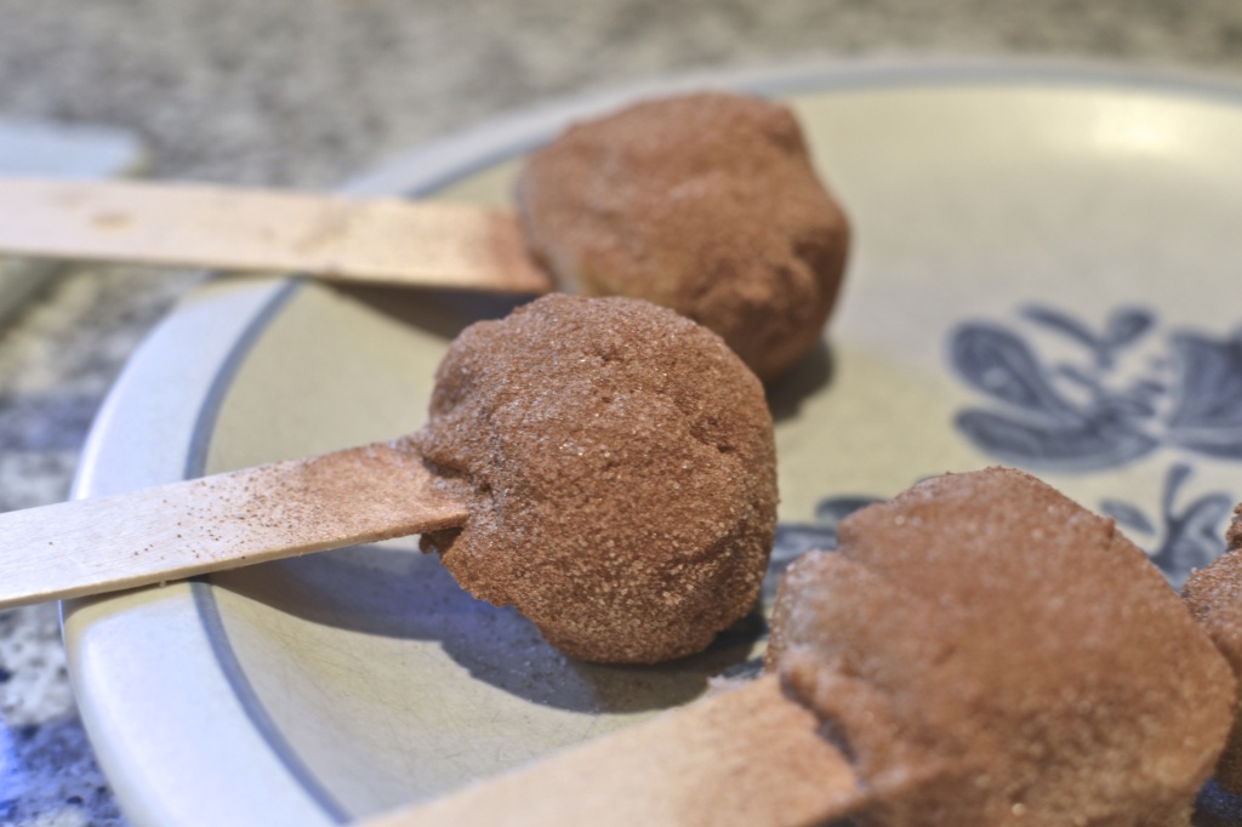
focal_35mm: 52
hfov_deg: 37.9
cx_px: 621
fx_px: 1811
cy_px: 414
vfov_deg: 25.7
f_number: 4.5
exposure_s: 1/20
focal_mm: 35
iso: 400
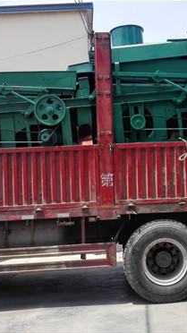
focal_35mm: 41
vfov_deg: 49.4
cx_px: 140
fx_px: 362
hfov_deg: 28.6
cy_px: 167
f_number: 2
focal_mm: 3.79
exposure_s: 1/612
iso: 50
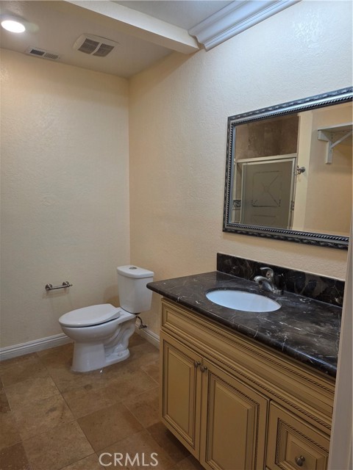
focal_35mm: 23
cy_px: 235
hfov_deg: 58.9
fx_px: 313
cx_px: 176
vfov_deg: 73.9
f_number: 1.7
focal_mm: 6.3
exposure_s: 1/120
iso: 64
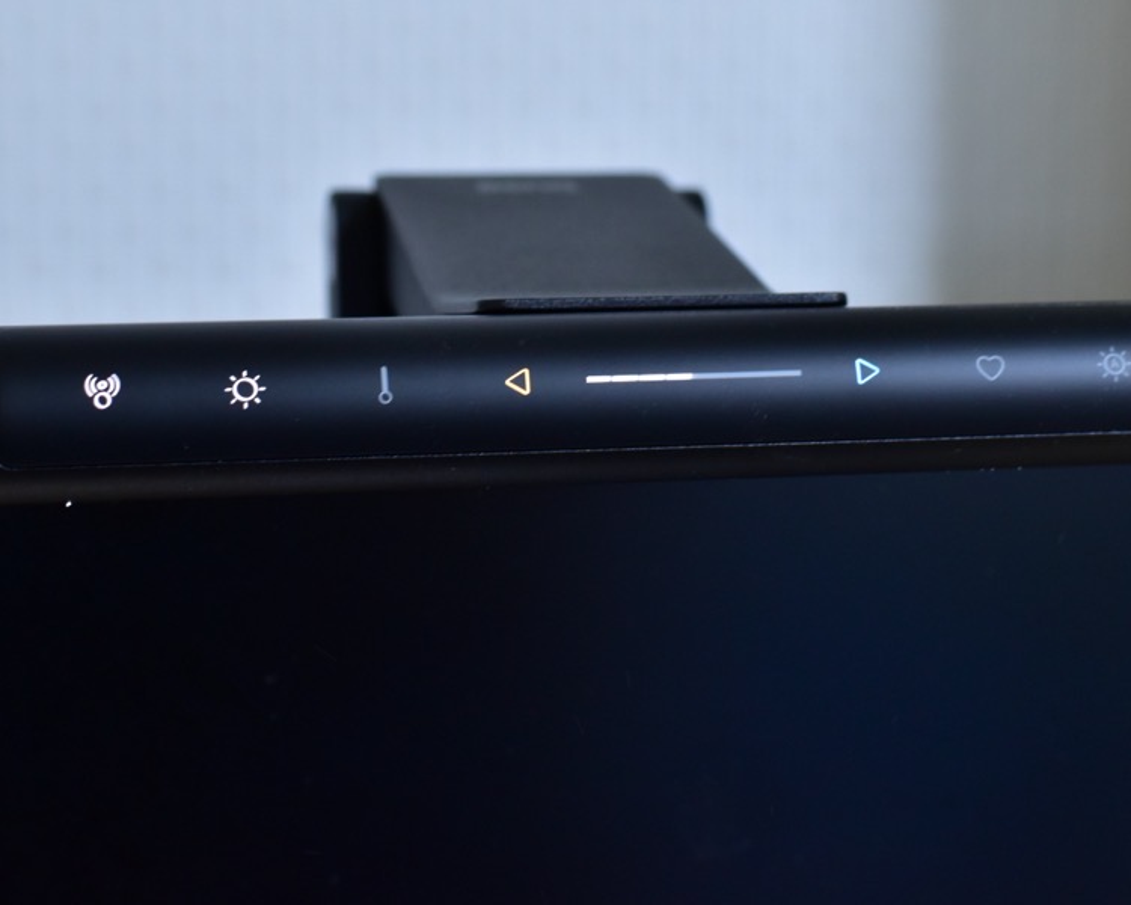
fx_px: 2535
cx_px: 602
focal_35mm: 76
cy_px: 338
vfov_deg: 20.2
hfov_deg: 25.1
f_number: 5.6
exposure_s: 1/30
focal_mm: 35
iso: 800
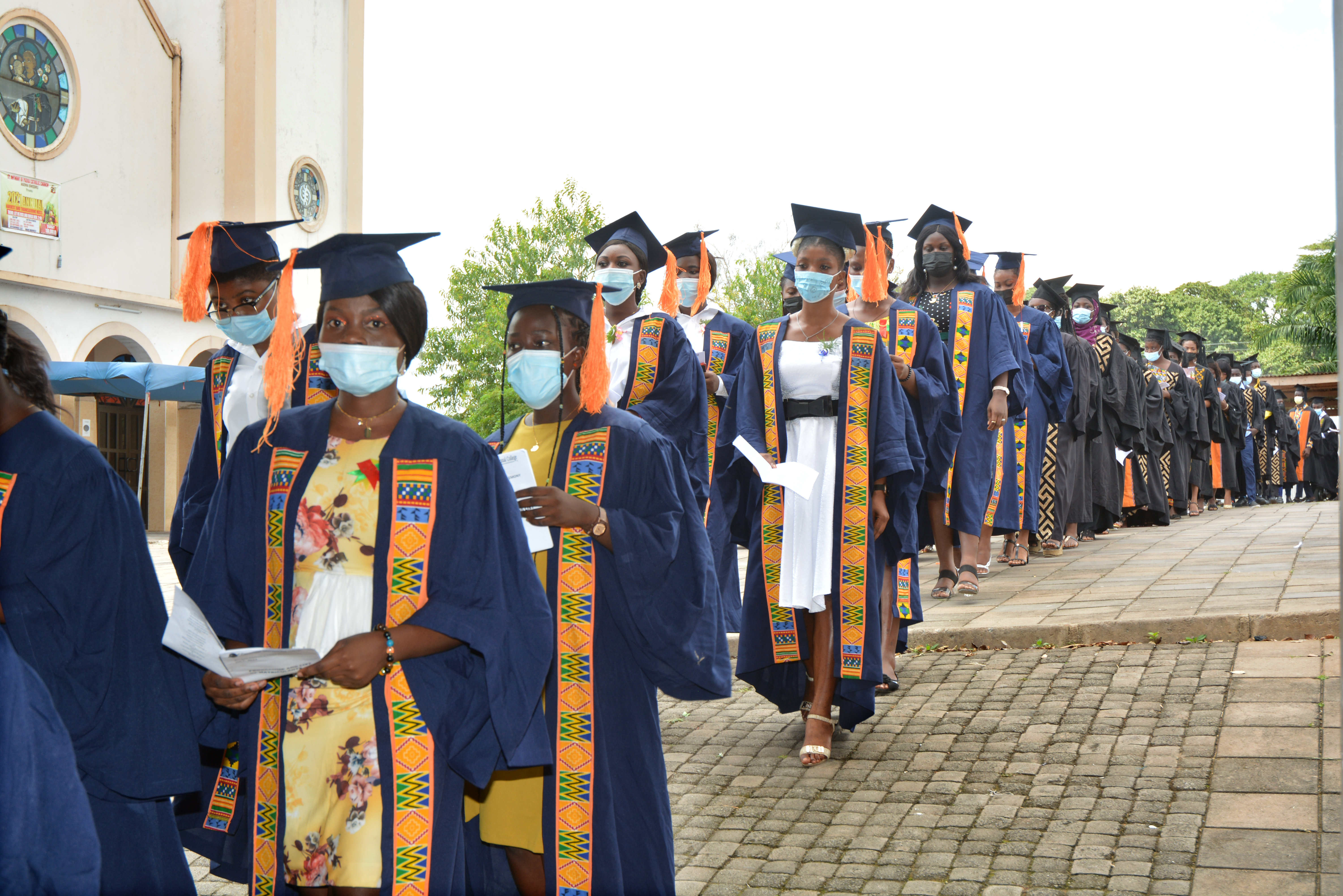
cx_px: 672
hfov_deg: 37.9
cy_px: 448
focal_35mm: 52
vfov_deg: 25.8
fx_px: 1958
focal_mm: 35
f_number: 5.6
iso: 160
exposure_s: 1/125
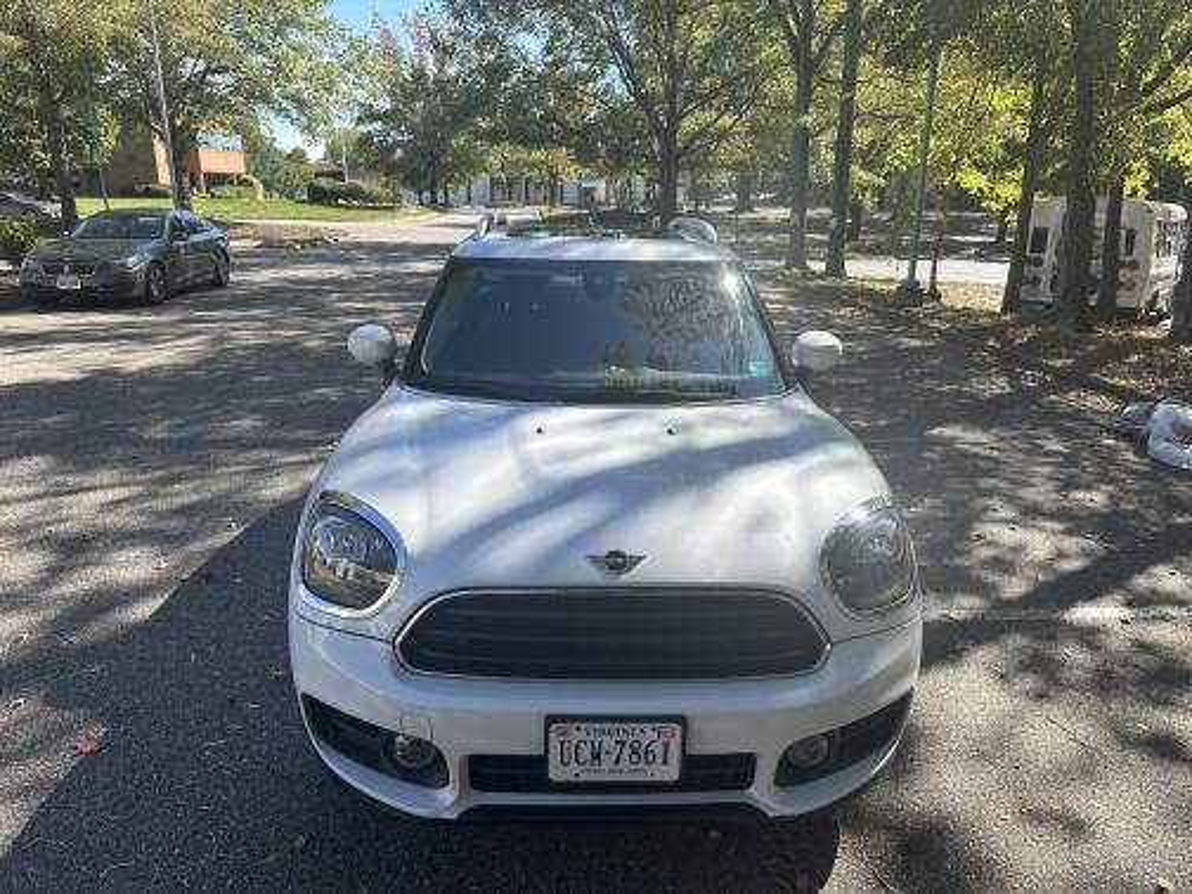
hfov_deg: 71.6
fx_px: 826
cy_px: 447
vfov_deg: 56.8
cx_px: 596
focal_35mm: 24
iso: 80
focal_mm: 6.86
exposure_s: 1/1639
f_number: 1.78
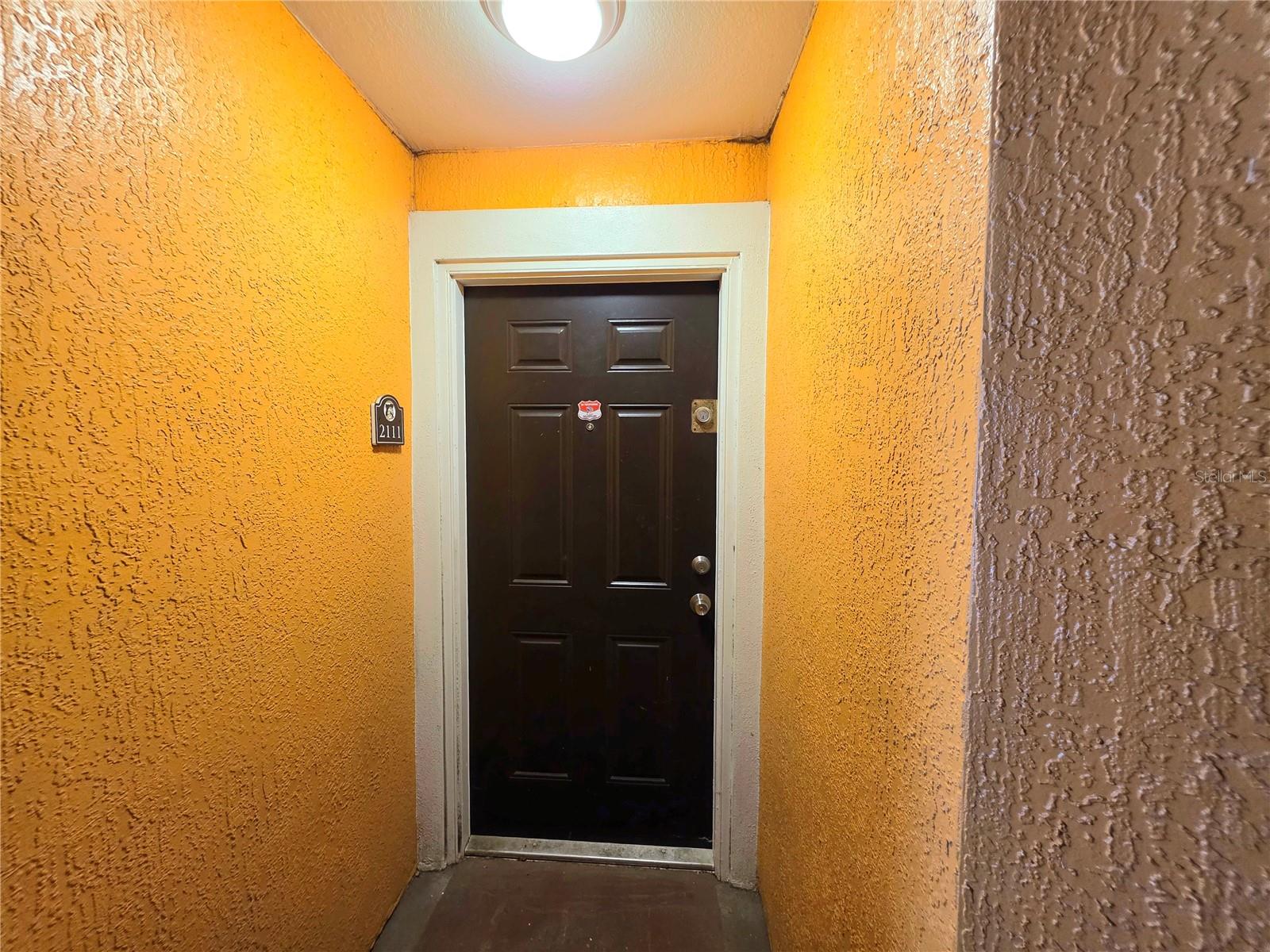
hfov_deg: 106.2
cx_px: 635
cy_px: 476
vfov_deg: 89.9
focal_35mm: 13
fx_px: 477
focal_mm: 2.2
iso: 200
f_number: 1.9
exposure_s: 1/60.2
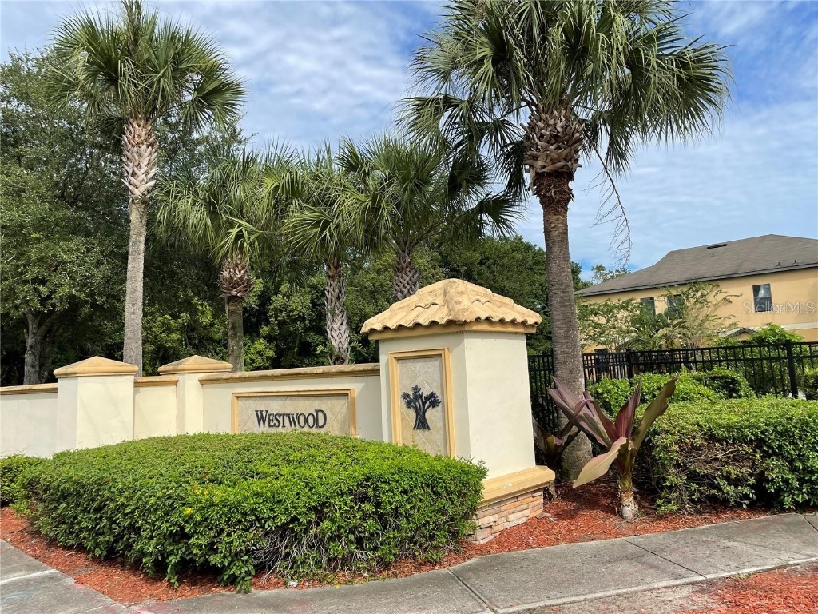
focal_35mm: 26
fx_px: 614
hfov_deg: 67.3
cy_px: 307
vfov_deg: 53.1
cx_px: 409
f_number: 1.6
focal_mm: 4.2
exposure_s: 1/3205
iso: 32
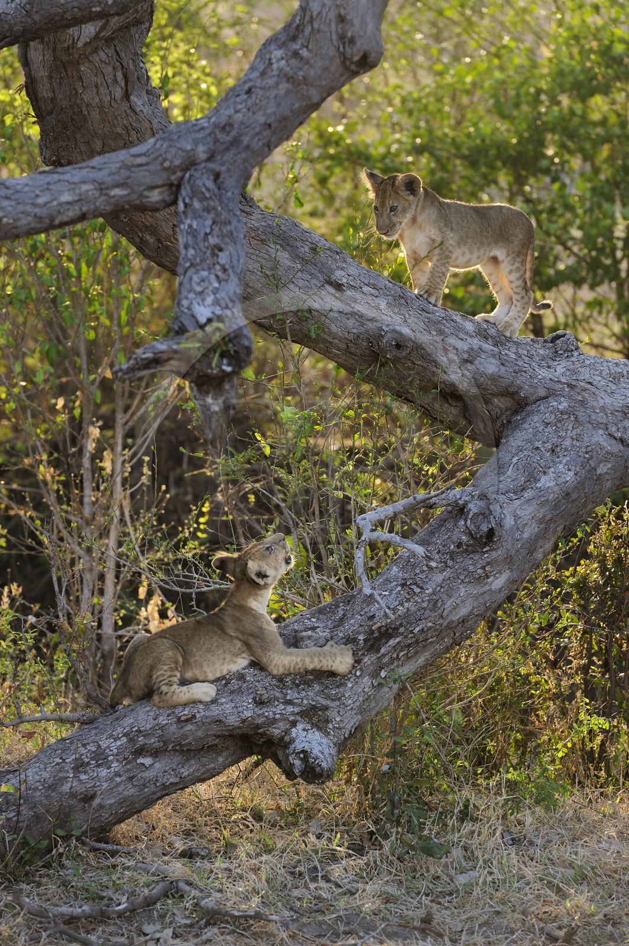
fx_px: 5250
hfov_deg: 6.9
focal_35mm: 200
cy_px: 473
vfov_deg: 10.3
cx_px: 314
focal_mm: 200
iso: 640
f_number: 5.6
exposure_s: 1/250
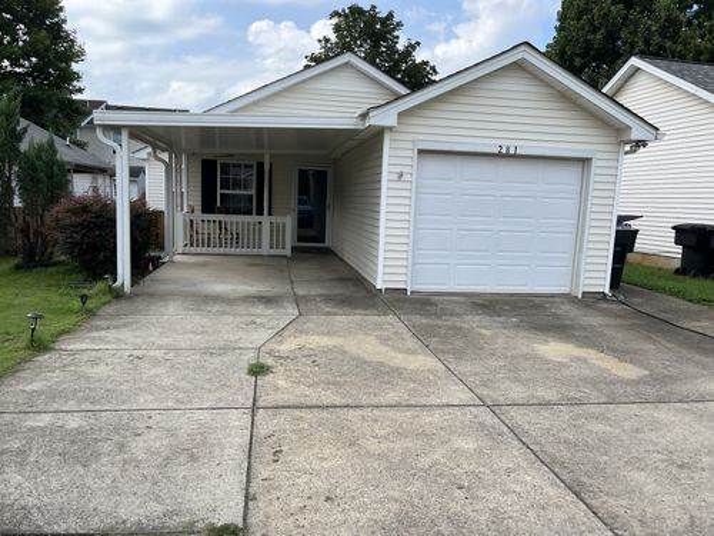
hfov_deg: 67.3
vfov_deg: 53.1
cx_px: 357
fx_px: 536
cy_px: 268
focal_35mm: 26
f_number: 1.6
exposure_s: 1/2062
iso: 50
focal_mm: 5.1
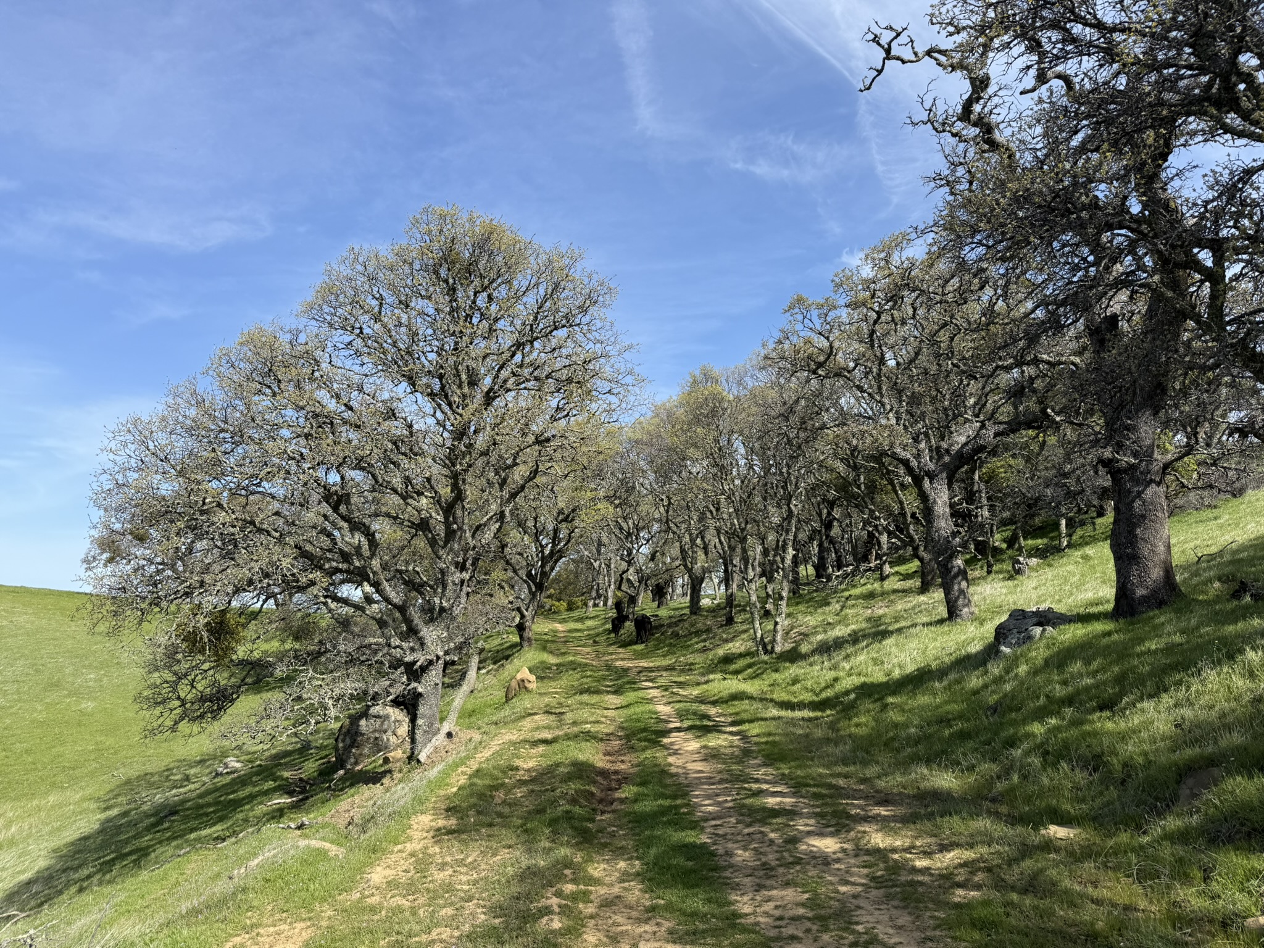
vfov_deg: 56.8
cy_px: 474
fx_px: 876
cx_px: 632
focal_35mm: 24
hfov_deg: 71.6
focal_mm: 6.76
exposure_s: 1/3425
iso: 80
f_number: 1.78
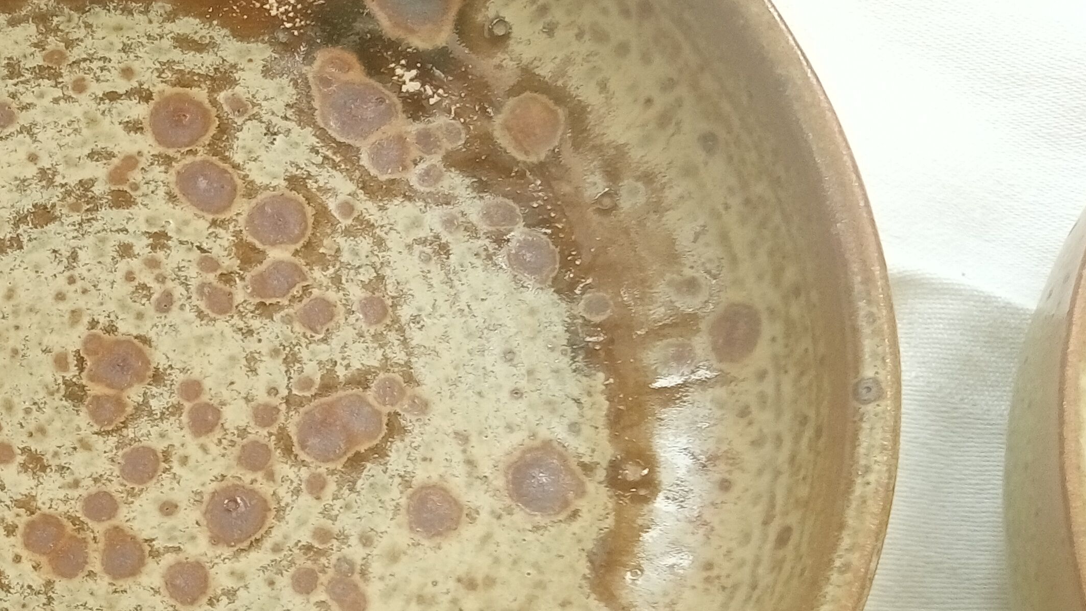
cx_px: 40
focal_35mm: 60
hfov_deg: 32.5
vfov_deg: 19.9
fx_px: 1728
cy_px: 472
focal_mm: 3.57
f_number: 1.8
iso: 125
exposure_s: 1/50
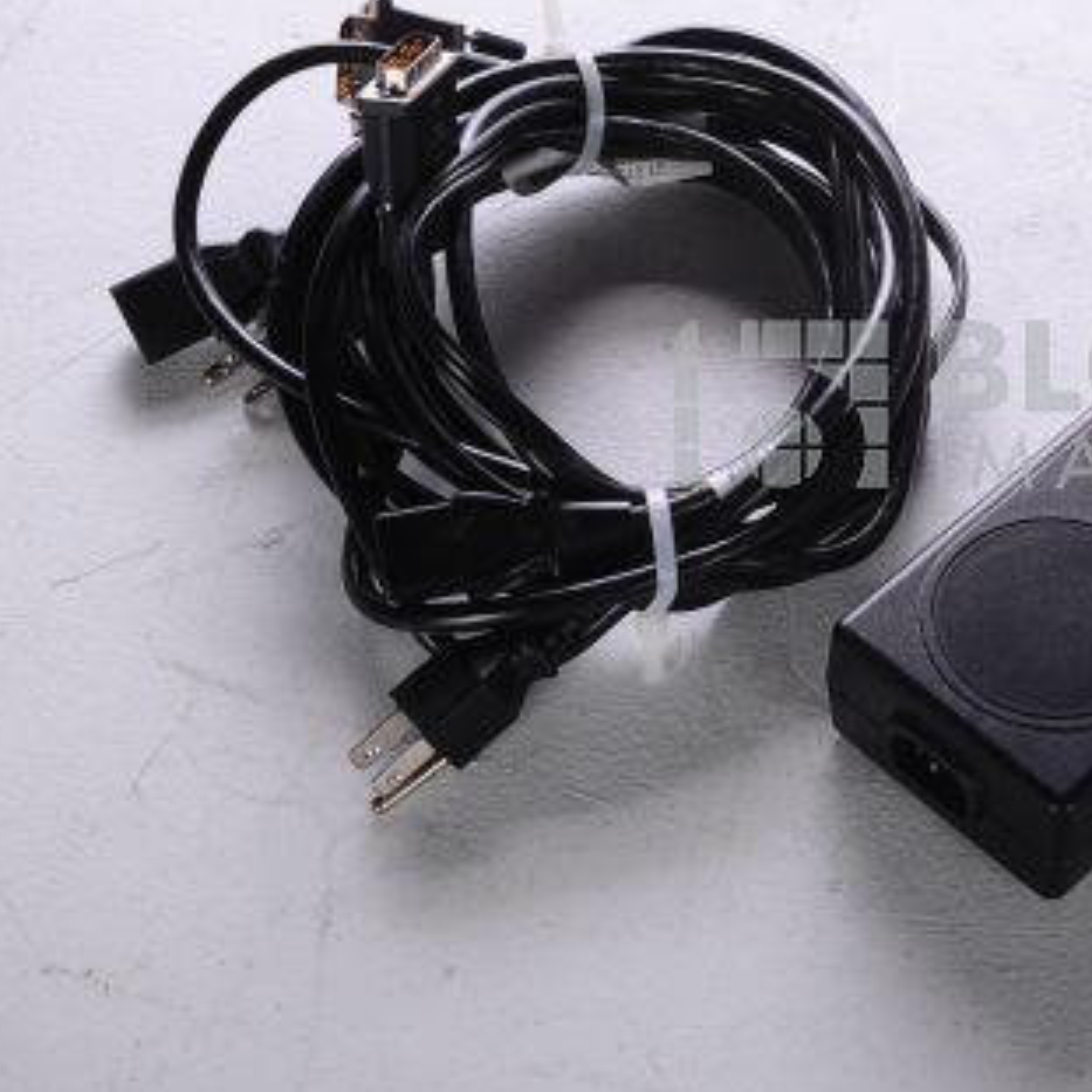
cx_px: 1025
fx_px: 2927
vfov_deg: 21.1
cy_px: 406
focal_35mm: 82
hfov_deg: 20.6
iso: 320
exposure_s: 1/160
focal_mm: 50
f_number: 13
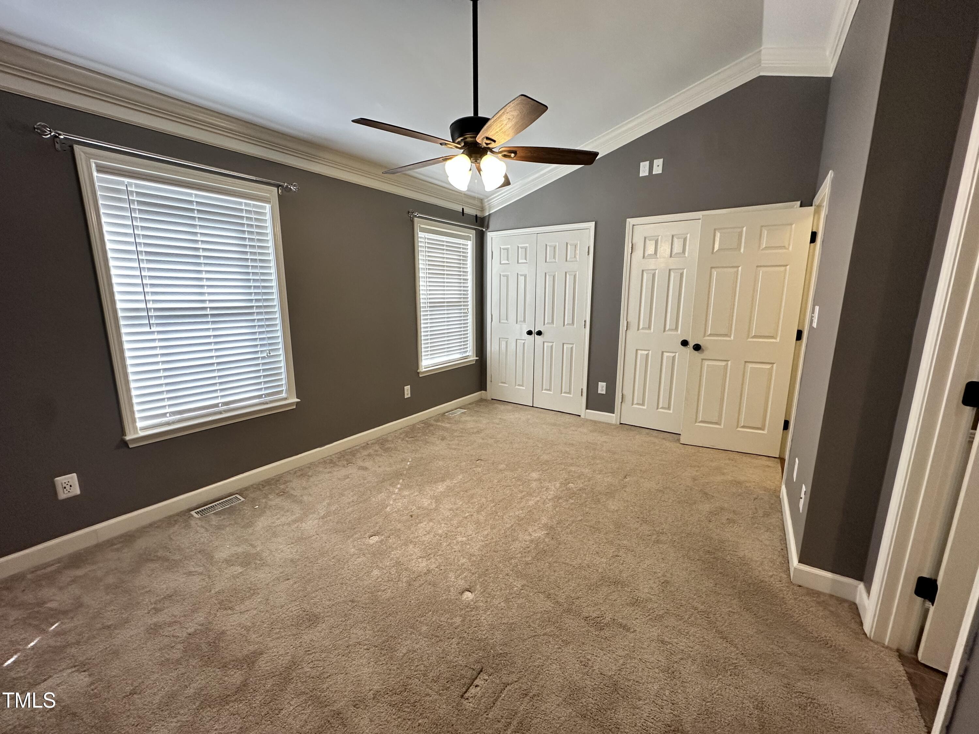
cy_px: 367
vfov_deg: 85.7
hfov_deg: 102.1
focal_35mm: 14
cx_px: 490
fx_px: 396
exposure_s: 1/120
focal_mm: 2.22
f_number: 2.2
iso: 200
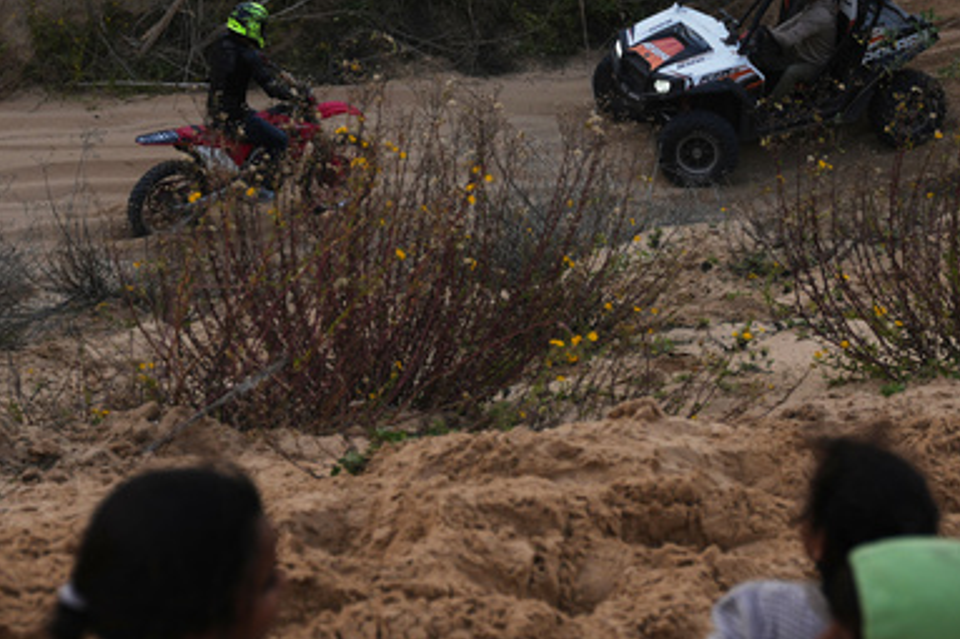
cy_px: 392
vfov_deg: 11.7
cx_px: 494
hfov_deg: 17.6
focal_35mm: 117
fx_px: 3108
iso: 100
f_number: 2.8
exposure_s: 1/1250
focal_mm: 43.6
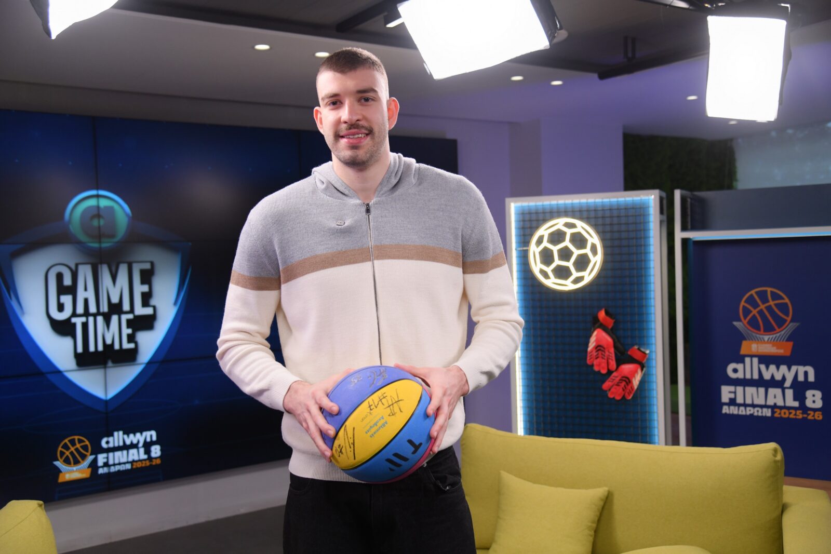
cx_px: 416
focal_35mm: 35
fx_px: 808
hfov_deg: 54.4
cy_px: 277
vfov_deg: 37.9
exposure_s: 1/320
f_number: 4
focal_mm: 35
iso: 800
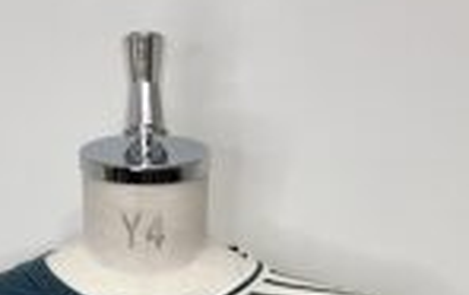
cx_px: 171
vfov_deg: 13.9
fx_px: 1024
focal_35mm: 80
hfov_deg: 25.7
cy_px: 590
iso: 80
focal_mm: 3.99
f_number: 1.8
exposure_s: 1/50
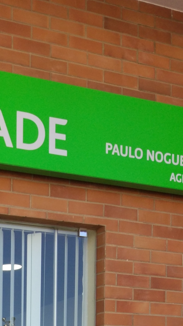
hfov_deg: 13.2
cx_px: -116
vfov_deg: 22.4
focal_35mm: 85
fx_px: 733
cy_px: 422
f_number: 2
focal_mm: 4.26
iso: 100
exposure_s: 1/241
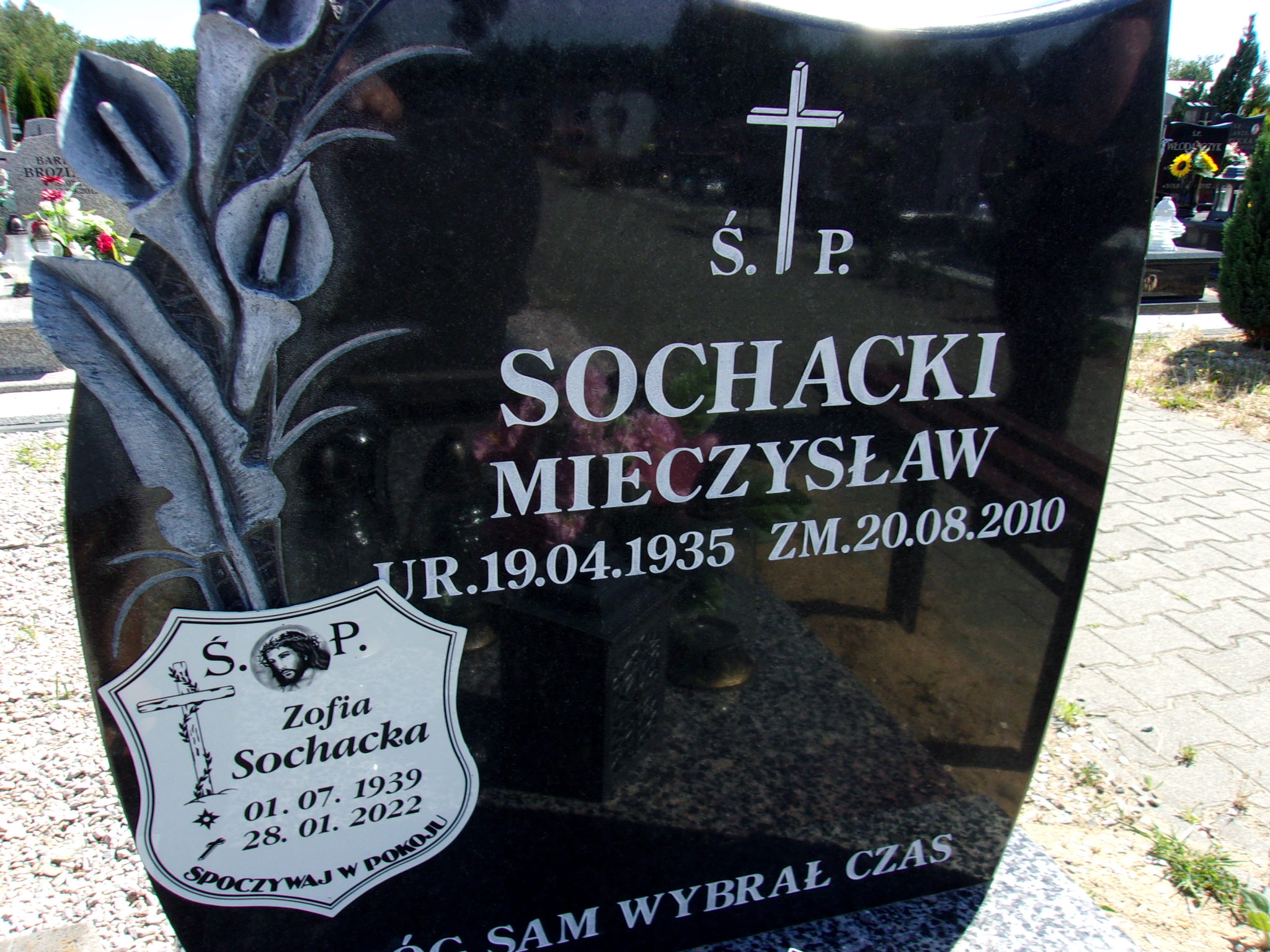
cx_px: 635
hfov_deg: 65.3
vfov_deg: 51.4
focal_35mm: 27
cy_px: 476
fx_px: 991
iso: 80
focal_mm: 4.9
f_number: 10.4
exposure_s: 1/45
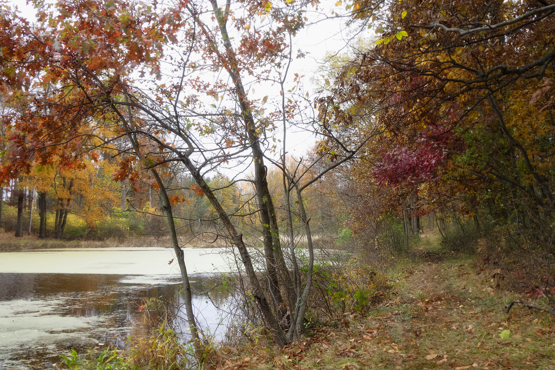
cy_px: 185
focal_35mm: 32
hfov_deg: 58.7
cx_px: 278
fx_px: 493
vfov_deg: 41.1
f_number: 9
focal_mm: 11.56
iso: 400
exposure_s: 1/25
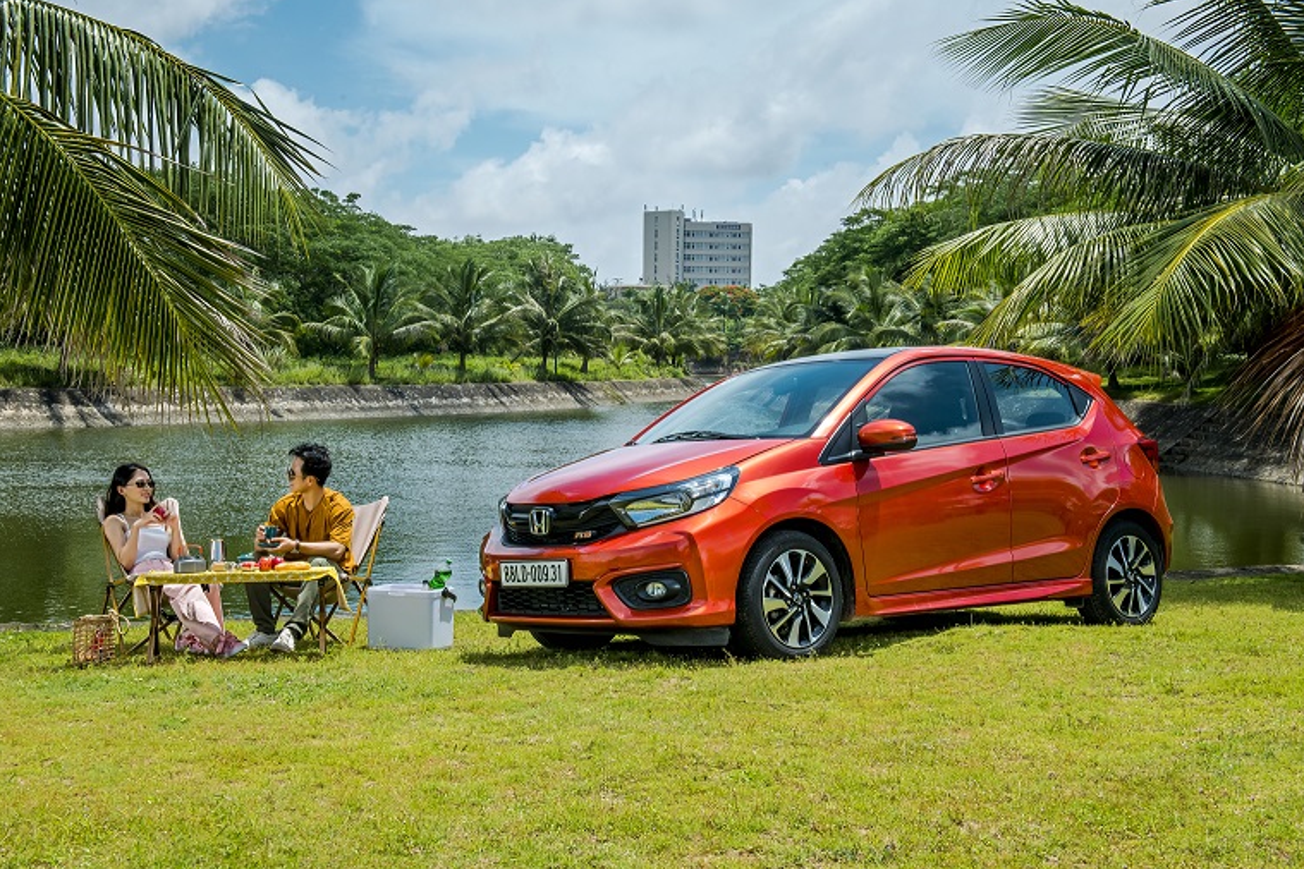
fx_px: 1775
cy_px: 428
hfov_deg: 40.3
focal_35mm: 49
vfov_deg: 27.5
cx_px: 617
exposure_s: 1/200
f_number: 14
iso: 200
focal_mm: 45
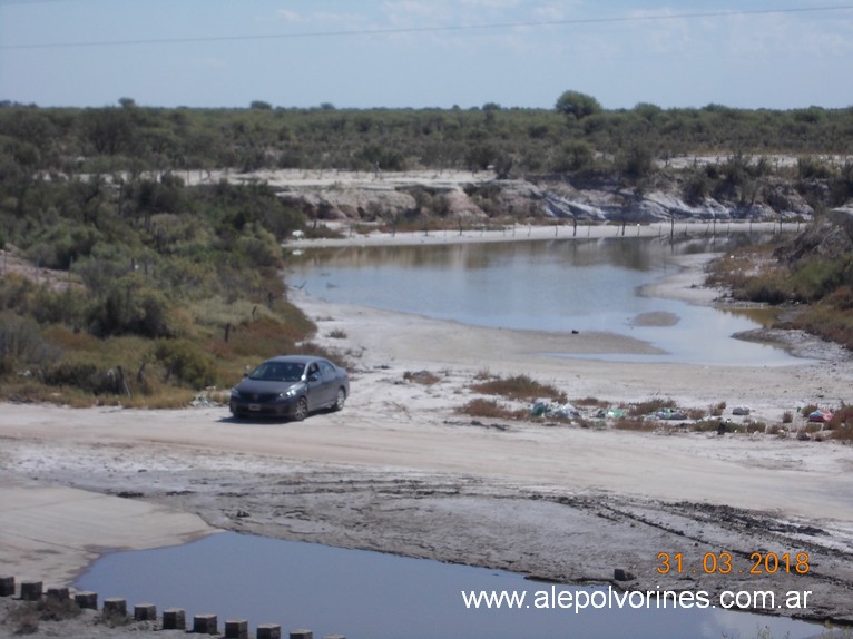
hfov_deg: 17.4
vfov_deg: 13.1
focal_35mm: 113
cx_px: 426
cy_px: 320
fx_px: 2784
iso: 80
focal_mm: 16
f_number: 11.6
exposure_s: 1/125
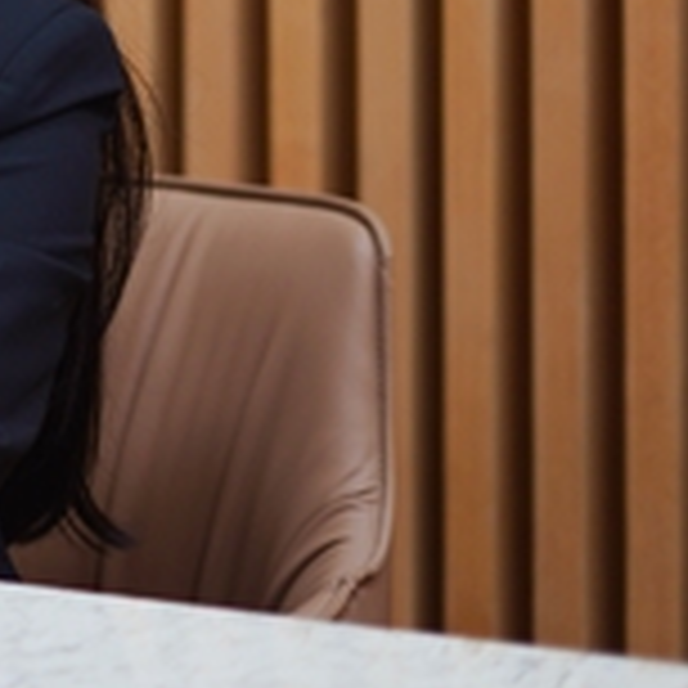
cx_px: -553
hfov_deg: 9.9
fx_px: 3755
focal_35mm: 167
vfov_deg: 10.3
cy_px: -126
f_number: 1.8
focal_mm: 50
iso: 160
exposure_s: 1/100
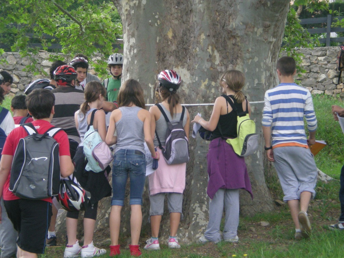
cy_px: 129
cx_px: 172
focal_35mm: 114
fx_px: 1133
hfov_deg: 17.3
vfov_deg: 13.0
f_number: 5.9
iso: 255
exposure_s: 1/117
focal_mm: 18.9
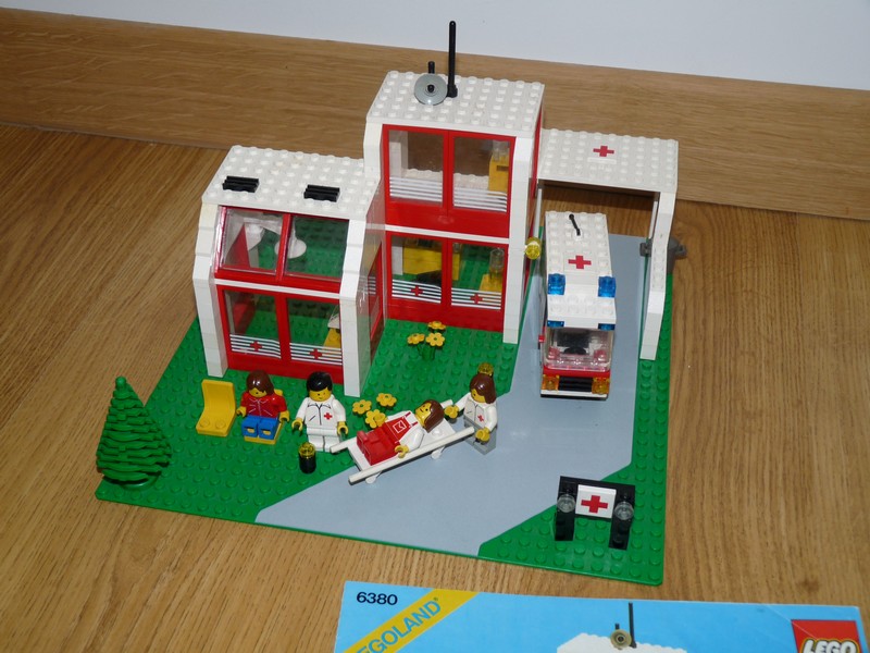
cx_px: 435
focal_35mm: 44
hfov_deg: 42.9
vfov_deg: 32.9
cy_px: 326
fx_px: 1106
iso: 100
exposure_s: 1/30
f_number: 3
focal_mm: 7.8
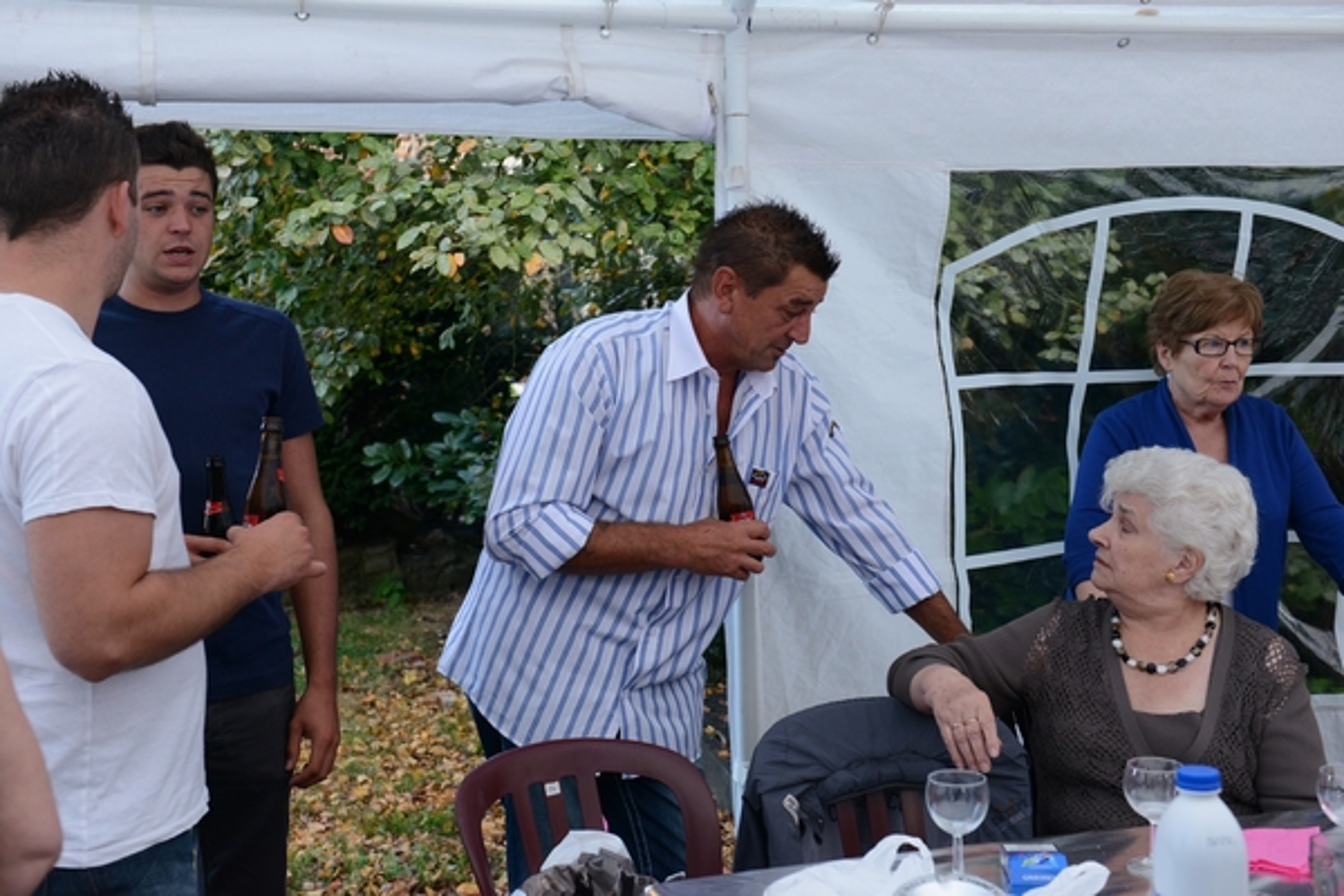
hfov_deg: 41.1
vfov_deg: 28.1
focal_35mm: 48
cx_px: 672
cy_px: 448
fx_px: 1792
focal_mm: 48
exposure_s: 1/125
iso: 1250
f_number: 5.6
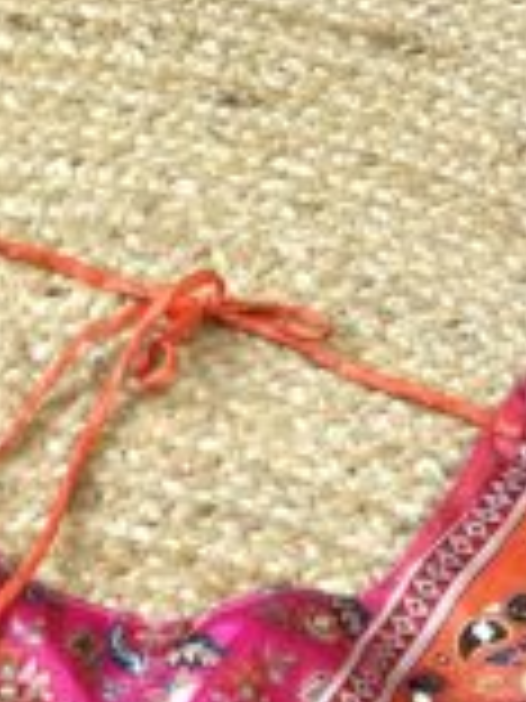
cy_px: 1091
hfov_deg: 15.9
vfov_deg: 19.1
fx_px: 1783
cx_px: -153
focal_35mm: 88
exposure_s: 1/121
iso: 125
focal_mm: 6.86
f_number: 1.78
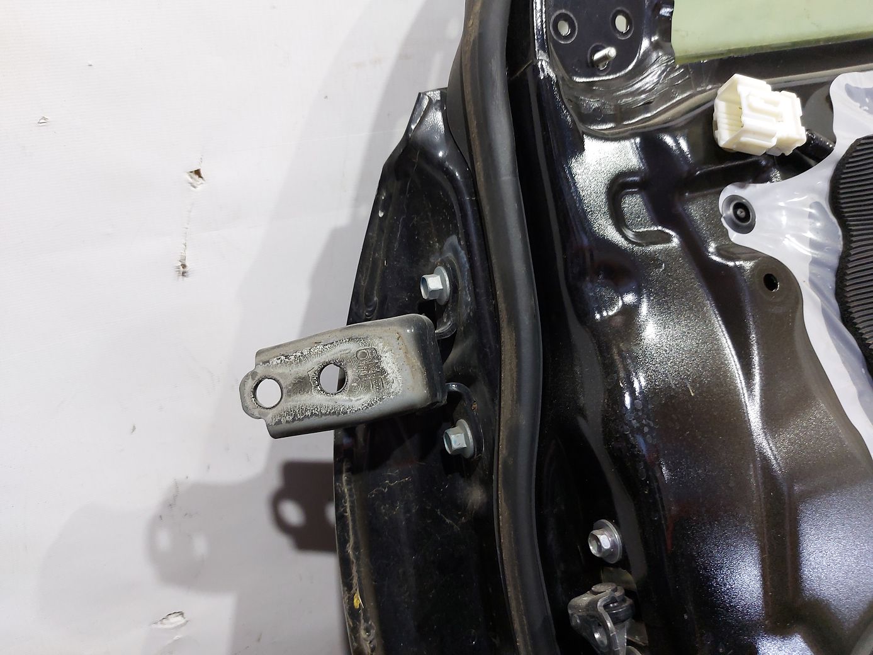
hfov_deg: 71.6
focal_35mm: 24
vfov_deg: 56.8
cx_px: 436
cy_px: 328
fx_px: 605
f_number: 1.8
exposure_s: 1/50
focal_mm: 5.23
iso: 200
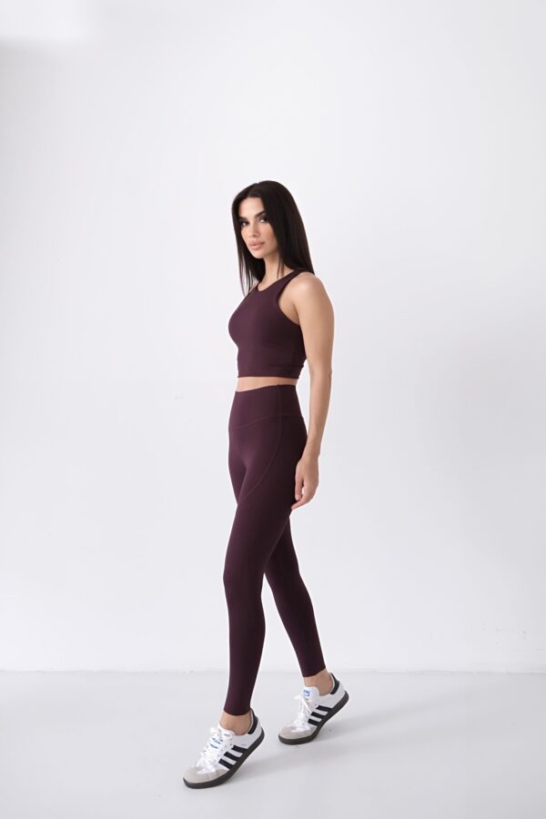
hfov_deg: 41.1
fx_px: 728
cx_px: 273
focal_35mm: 32
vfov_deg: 58.7
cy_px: 410
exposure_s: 1/60
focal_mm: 21.2
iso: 2000
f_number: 5.6
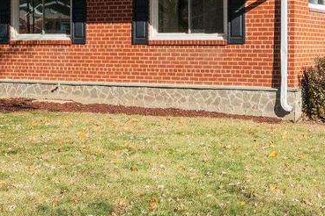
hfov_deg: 26.0
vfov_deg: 17.0
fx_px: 704
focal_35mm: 78
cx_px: 138
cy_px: -9
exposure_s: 1/3200
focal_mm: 20
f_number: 8
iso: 1250
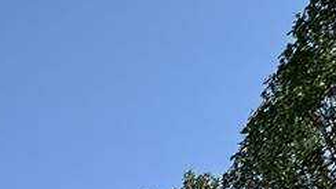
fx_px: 712
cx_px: -369
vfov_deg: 9.6
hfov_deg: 17.3
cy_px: 637
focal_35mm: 80
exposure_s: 1/2132
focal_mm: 2.22
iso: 50
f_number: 2.2
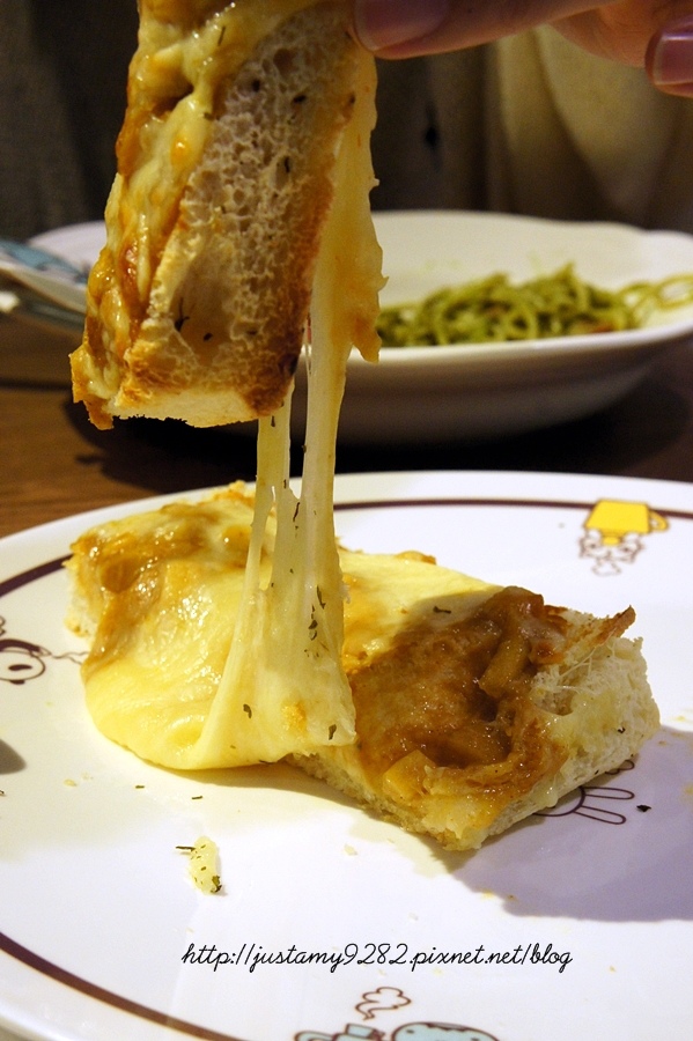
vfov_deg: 38.9
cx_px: 346
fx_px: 1474
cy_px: 520
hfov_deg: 26.5
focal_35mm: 51
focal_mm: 34
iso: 1600
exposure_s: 1/25
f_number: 10
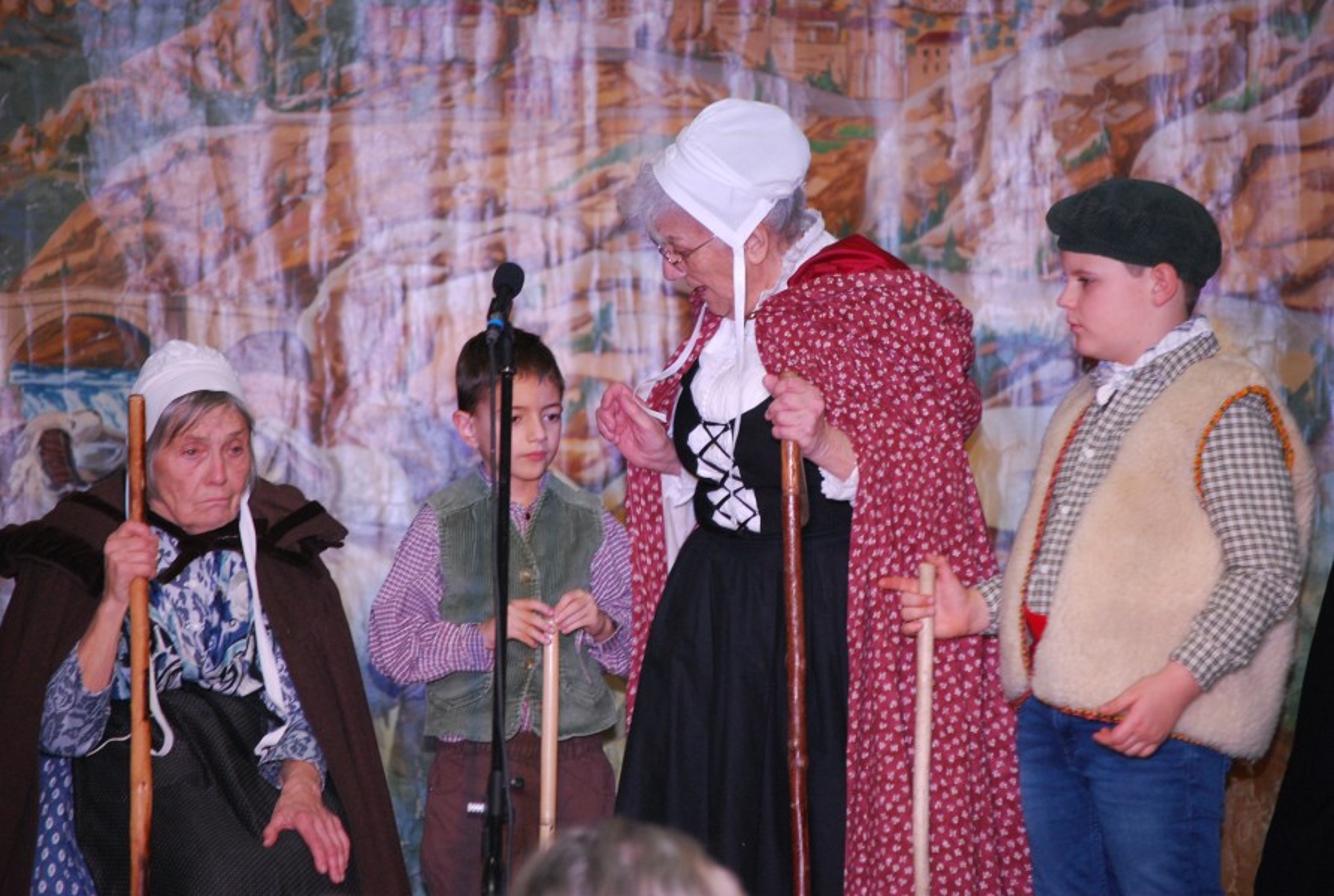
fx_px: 6797
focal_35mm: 183
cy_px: 448
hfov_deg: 11.2
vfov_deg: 7.5
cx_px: 667
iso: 720
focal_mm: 122
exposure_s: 1/60
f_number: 5
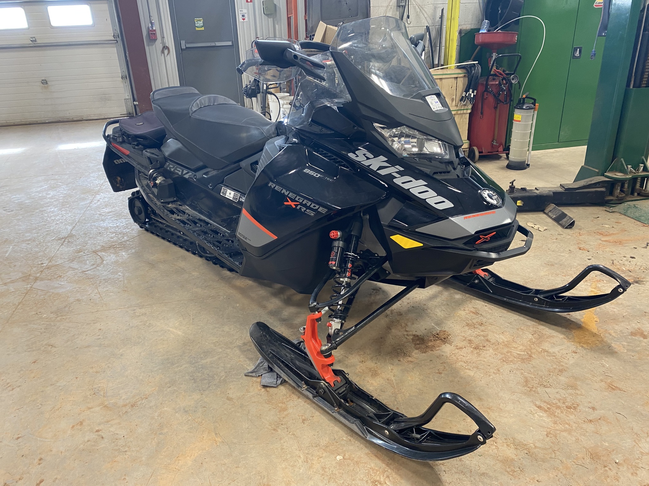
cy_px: 243
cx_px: 324
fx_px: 487
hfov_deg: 67.3
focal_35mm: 26
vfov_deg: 53.1
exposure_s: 1/60
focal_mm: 4.25
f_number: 1.8
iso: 125
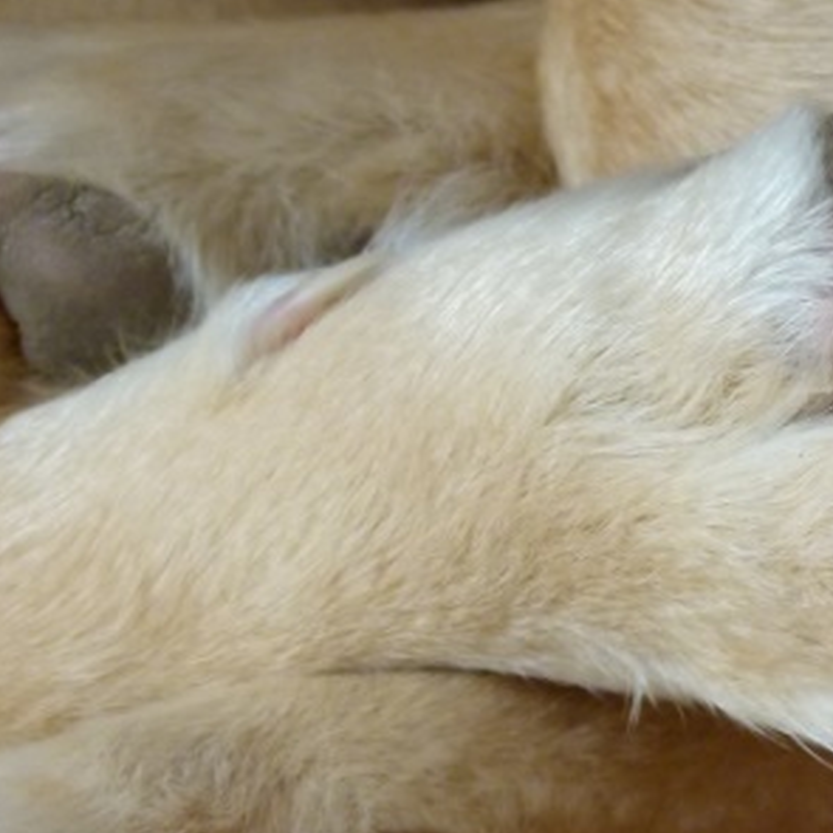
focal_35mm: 284
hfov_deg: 6.1
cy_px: 566
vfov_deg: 6.2
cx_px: 833
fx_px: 7732
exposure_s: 1/60
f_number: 3.5
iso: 125
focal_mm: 18.5
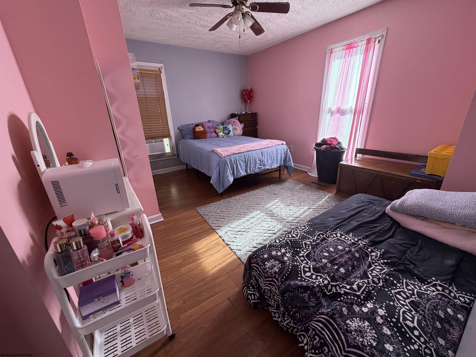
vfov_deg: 85.7
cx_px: 238
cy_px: 178
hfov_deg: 102.1
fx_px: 193
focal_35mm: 14
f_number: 2.2
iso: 250
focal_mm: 2.22
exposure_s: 1/121
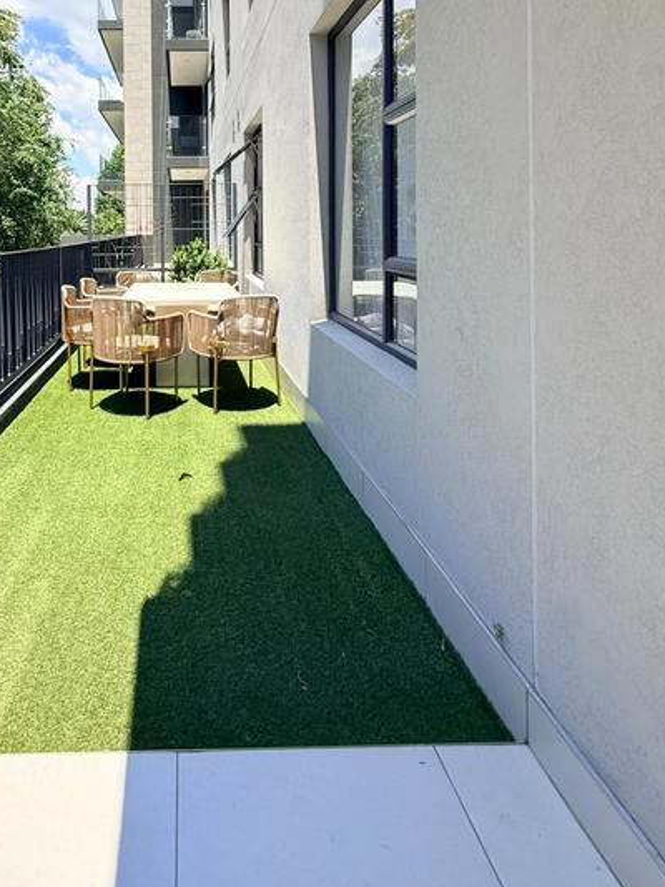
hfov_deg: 60.8
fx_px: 538
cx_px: 186
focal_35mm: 21
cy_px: 240
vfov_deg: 74.3
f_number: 2.2
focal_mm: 2.22
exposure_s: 1/1698
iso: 64
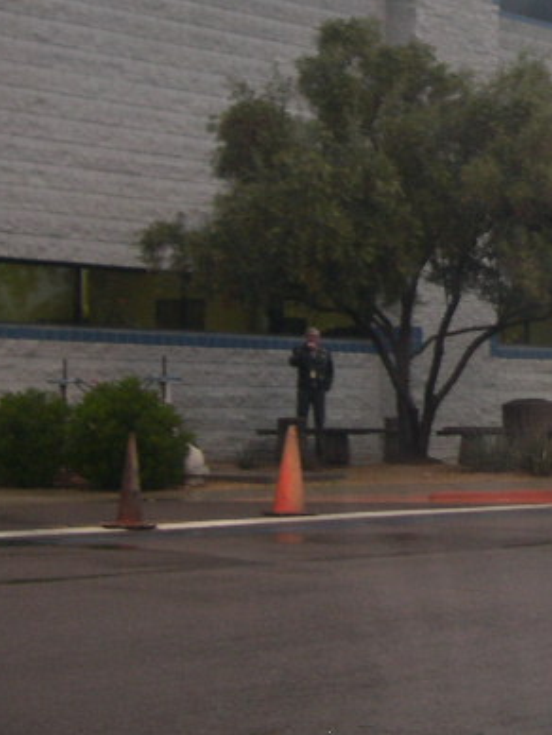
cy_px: 136
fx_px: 2125
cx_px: 703
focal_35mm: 100
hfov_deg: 14.2
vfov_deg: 19.4
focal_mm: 8
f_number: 2.8
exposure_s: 1/22.1
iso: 100
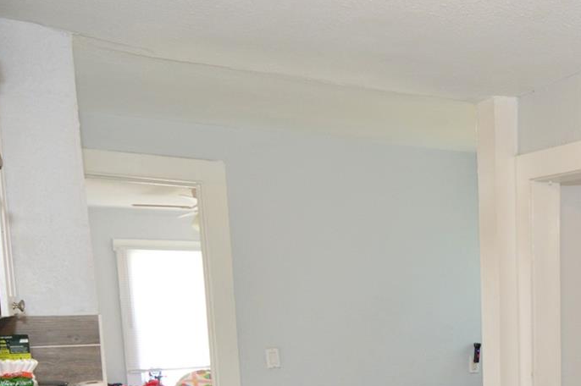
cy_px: 406
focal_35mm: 42
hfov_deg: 43.4
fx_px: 677
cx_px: 494
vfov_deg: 29.3
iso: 640
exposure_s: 1/60
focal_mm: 12
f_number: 4
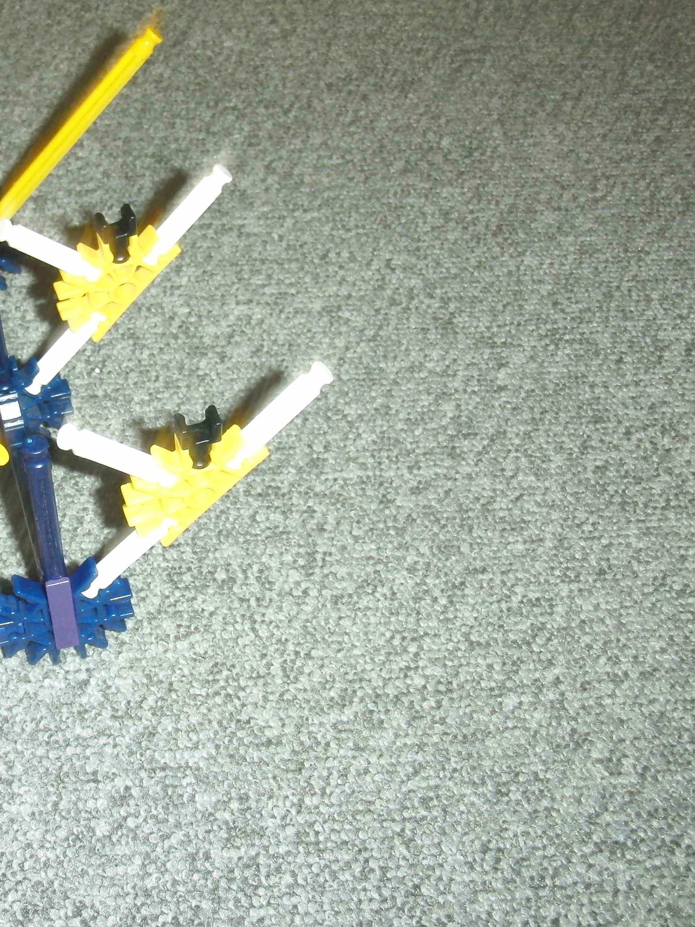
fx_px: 1365
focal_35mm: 51
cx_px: 81
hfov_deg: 27.6
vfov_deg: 37.5
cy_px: 464
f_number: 3.9
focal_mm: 6.66
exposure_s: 1/40
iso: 250
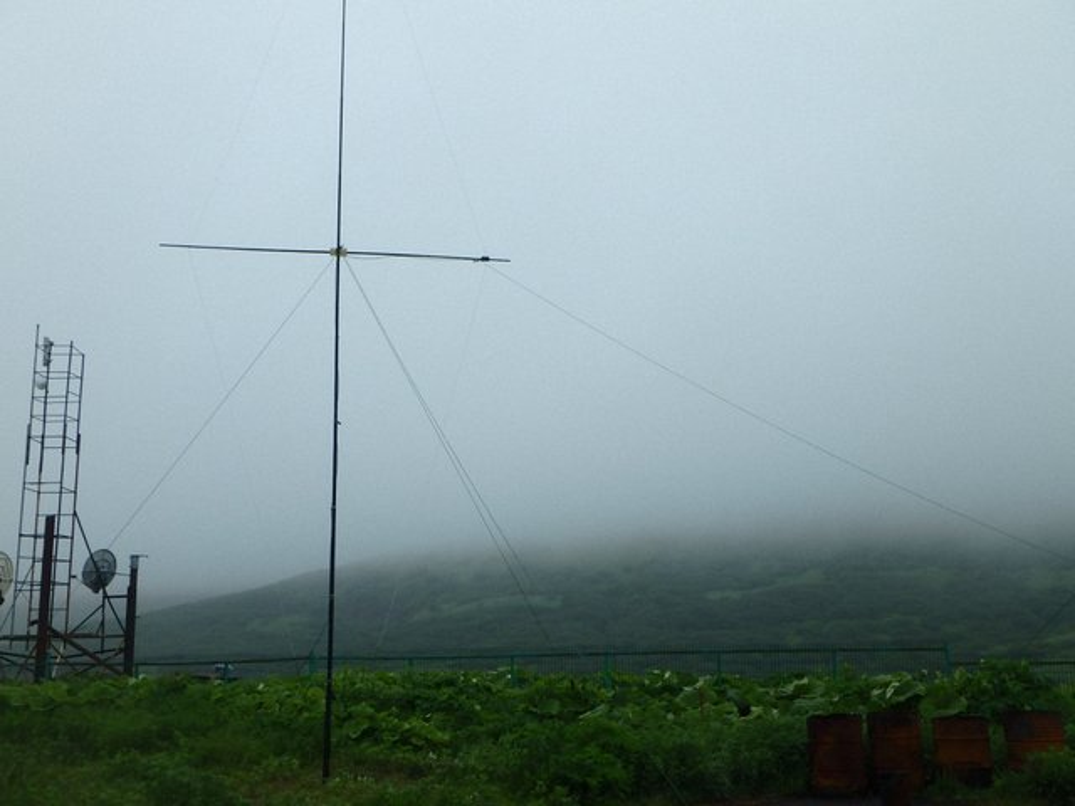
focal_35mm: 39
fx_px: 1211
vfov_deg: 36.8
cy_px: 403
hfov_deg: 47.9
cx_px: 538
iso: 125
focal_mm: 6.9
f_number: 5.1
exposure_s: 1/500
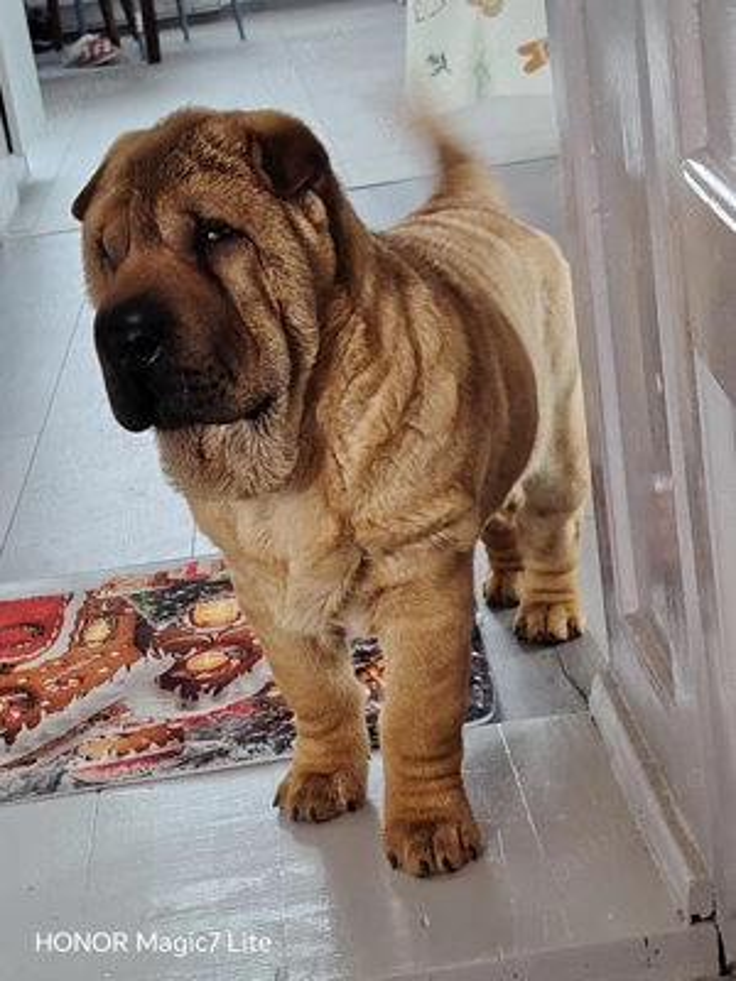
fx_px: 2013
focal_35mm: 71
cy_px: 490
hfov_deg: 20.7
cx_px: 368
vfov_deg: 27.4
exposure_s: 1/50
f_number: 1.75
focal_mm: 5.25
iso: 1506
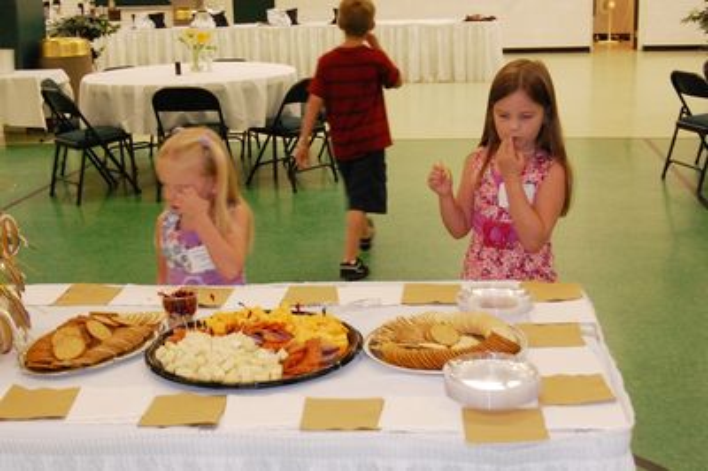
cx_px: 354
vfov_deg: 26.4
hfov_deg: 38.9
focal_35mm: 51
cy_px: 236
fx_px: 1002
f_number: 9
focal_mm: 34
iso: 1600
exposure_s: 1/25
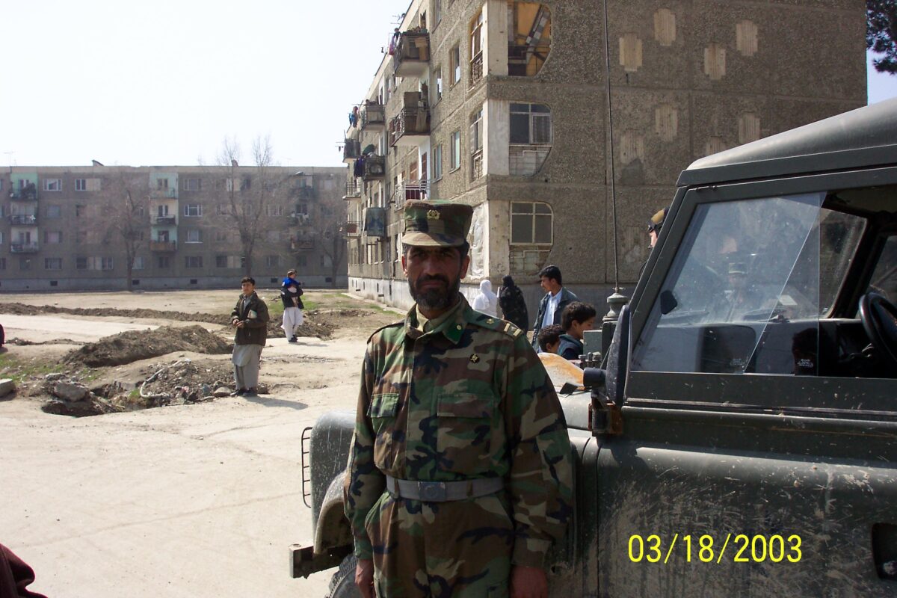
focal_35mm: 35
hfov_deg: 54.4
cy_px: 299
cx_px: 448
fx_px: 872
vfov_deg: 37.9
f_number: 9.5
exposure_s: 1/125
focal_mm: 7.5
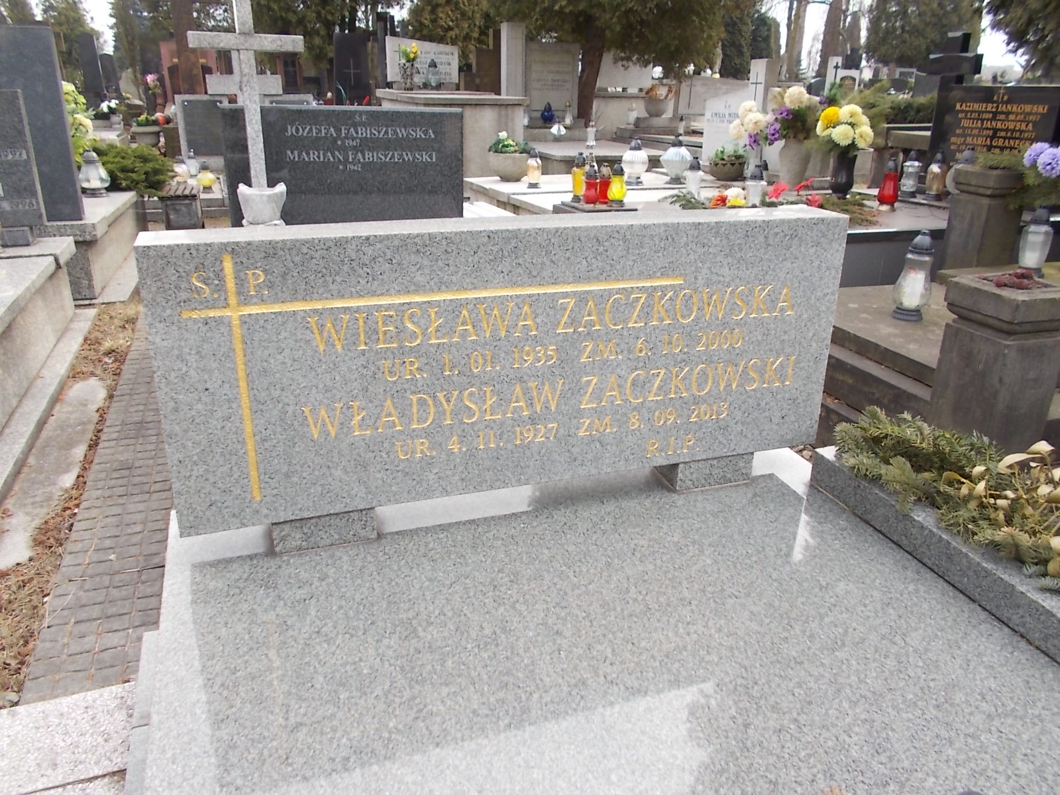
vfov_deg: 53.1
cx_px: 530
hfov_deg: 67.3
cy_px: 398
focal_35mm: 26
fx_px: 796
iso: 80
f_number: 3.2
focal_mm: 4.6
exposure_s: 1/250
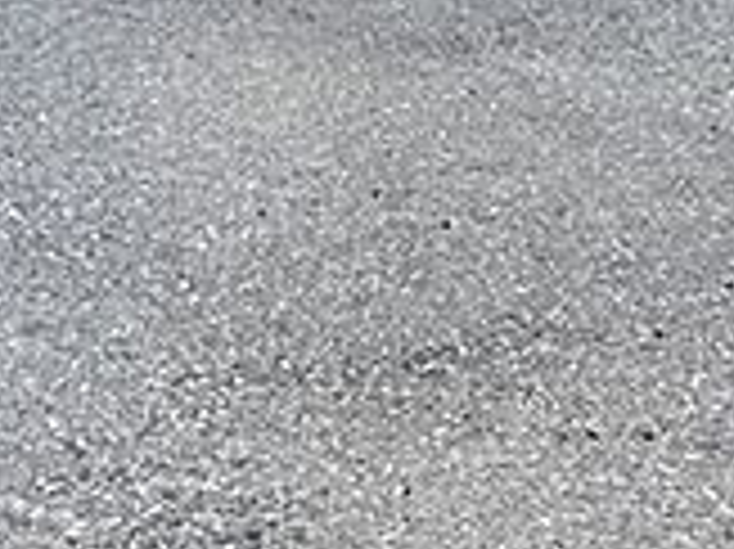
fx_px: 2098
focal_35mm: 99
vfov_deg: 13.7
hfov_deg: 19.8
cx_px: 261
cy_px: -371
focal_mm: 4.2
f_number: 1.6
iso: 32
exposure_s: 1/774
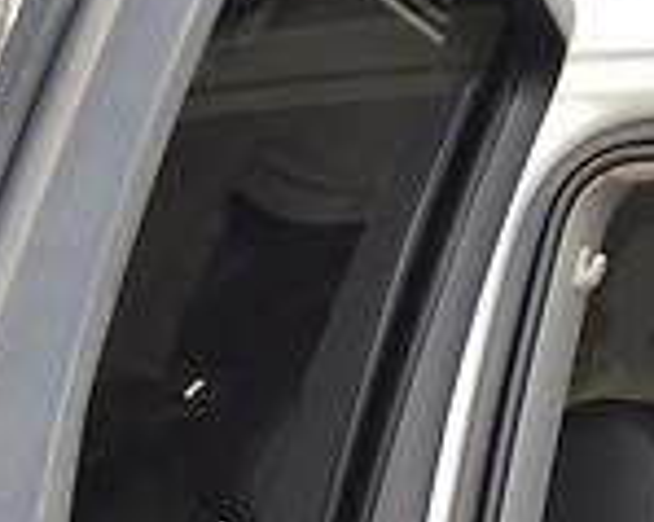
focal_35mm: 197
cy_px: 1097
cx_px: 1168
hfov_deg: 9.4
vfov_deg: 7.5
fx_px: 3811
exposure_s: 1/160
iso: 100
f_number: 4.2
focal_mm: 26
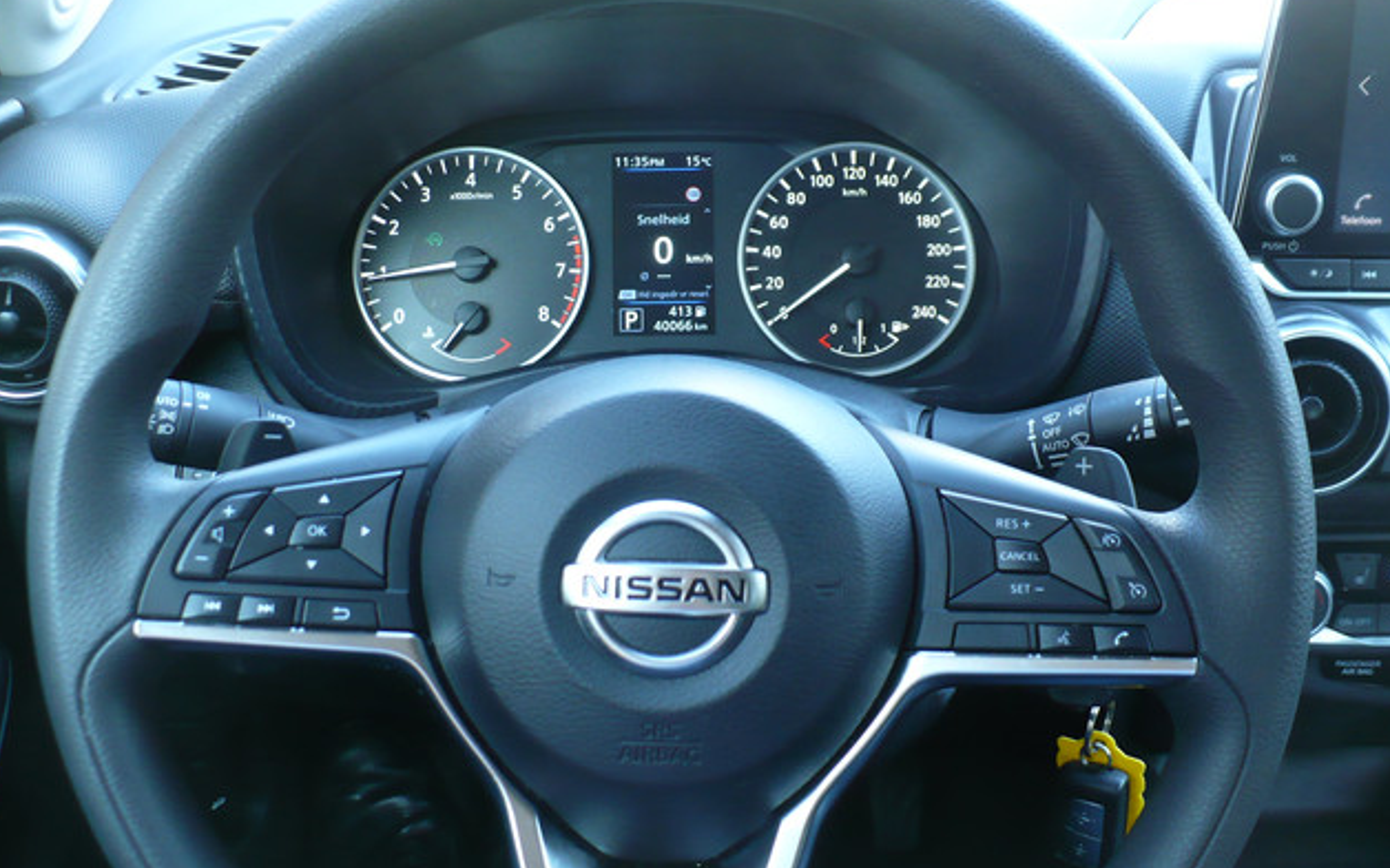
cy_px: 394
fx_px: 1515
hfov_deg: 49.3
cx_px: 693
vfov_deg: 31.9
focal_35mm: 40
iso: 200
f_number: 2.8
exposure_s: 1/30
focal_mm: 6.1
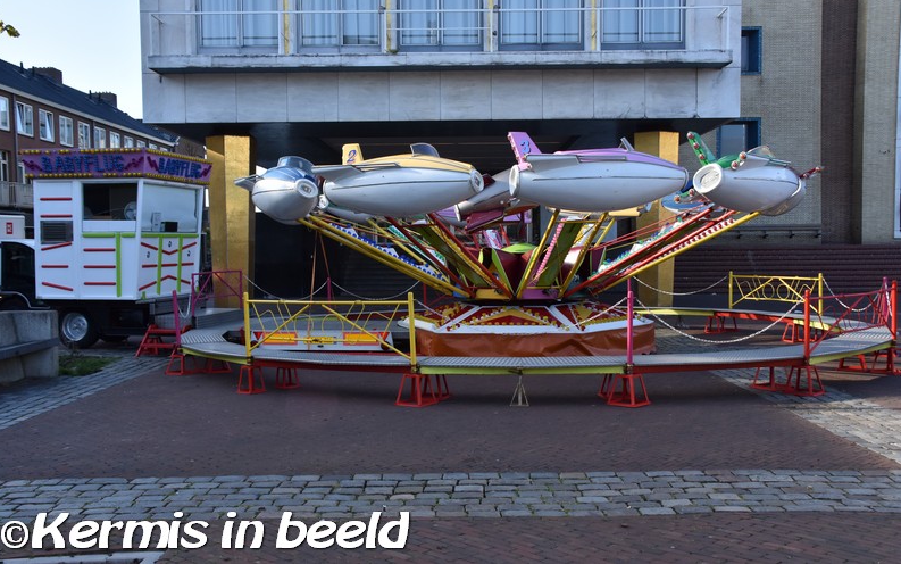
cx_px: 449
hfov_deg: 52.7
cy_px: 262
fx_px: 909
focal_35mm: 37
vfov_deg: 34.4
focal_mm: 24
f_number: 8
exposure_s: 1/500
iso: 720
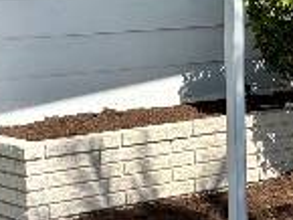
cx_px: 311
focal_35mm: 152
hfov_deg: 12.8
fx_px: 1288
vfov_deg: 9.7
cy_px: -3
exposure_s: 1/4950
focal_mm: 5.96
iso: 50
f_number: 1.6
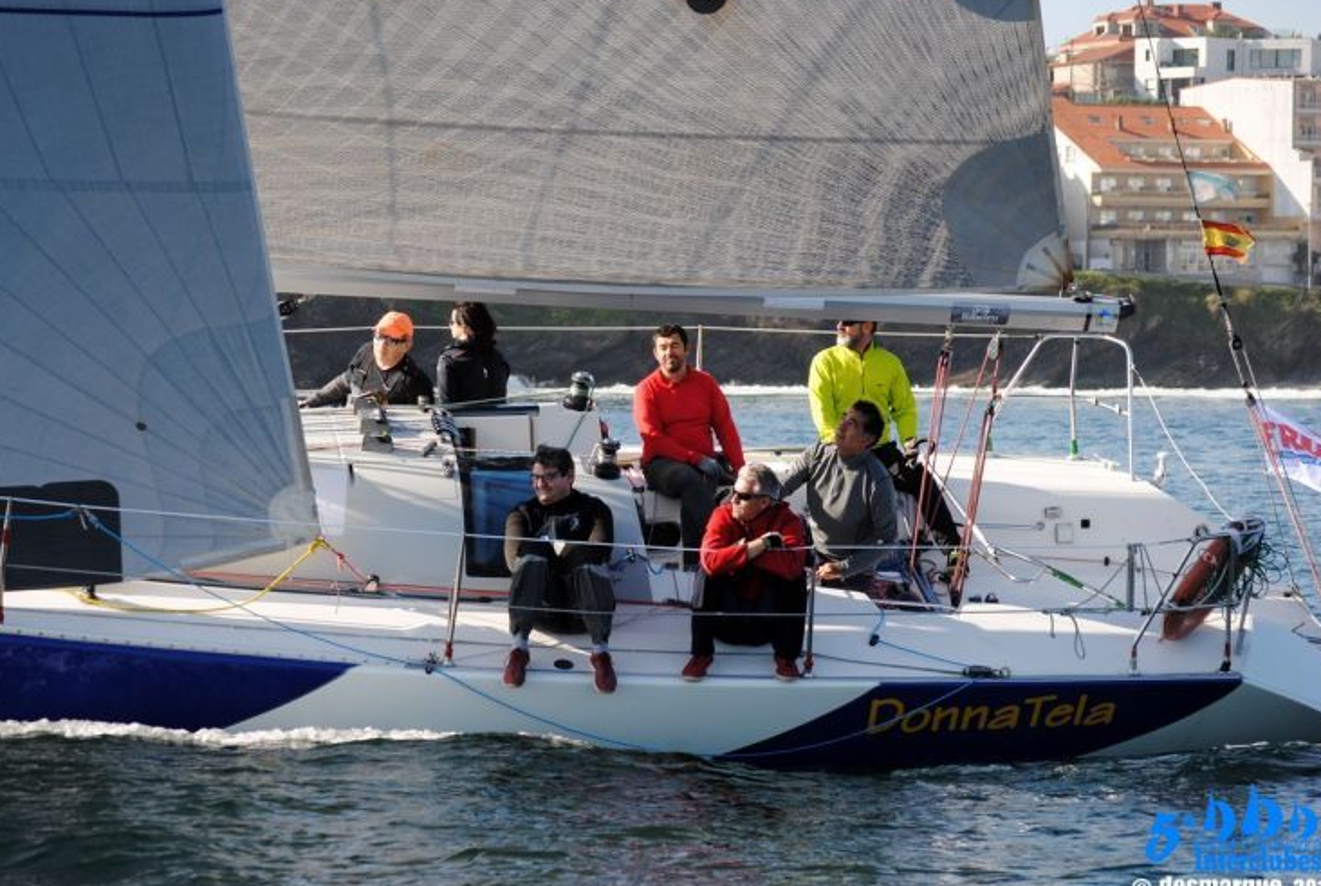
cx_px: 626
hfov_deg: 14.5
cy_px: 430
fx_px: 5183
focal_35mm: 141
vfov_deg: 9.8
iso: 180
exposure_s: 1/500
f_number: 5.6
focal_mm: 86
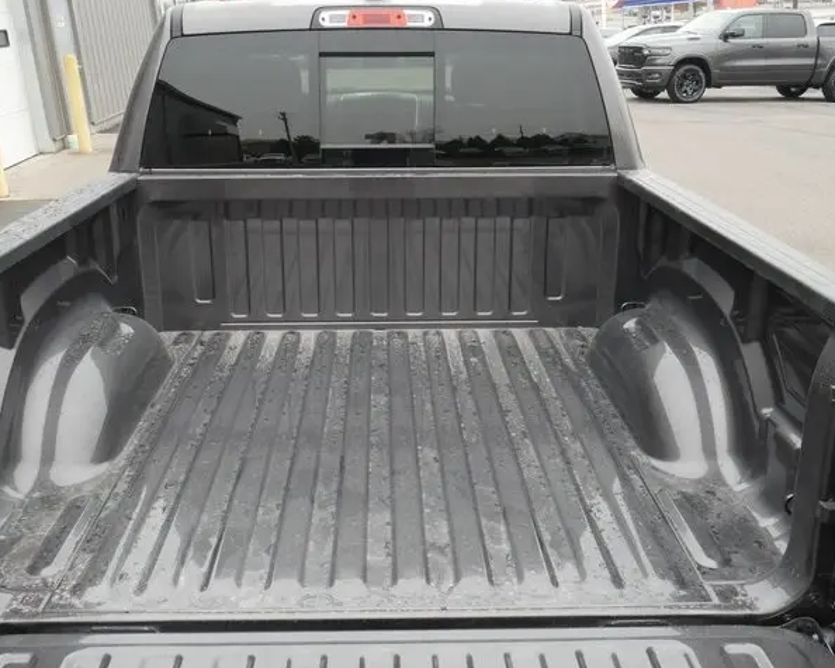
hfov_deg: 45.8
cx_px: 394
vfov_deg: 37.3
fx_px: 988
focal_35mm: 40
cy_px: 333
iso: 1000
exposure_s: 1/60
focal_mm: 19
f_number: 10
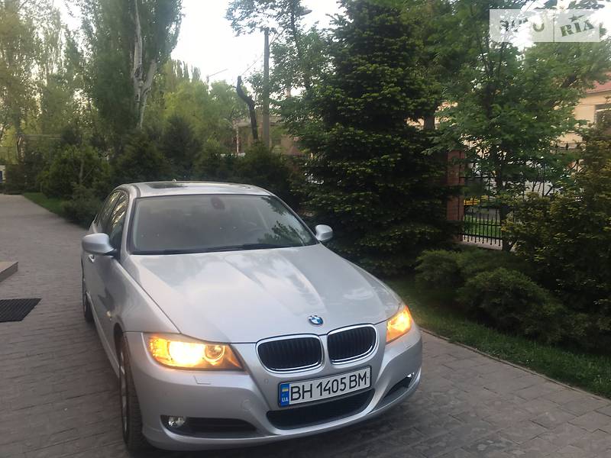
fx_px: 512
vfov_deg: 48.2
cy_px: 229
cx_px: 306
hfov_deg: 61.7
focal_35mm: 29
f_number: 2.2
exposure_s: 1/33
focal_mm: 4.2
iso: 25
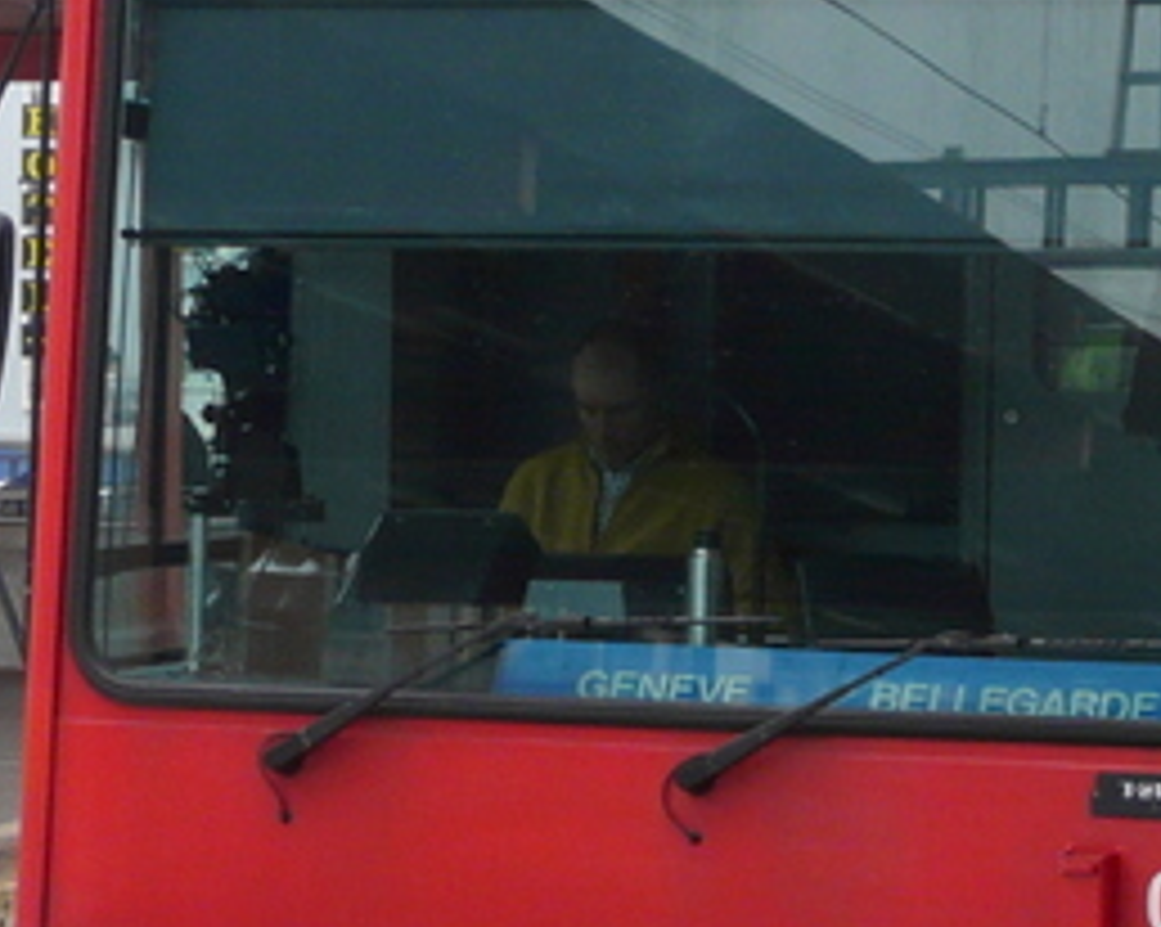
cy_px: 580
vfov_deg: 11.0
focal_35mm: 140
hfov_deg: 13.6
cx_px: 1102
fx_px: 4807
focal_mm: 6.1
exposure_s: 1/100
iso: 100
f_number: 2.8
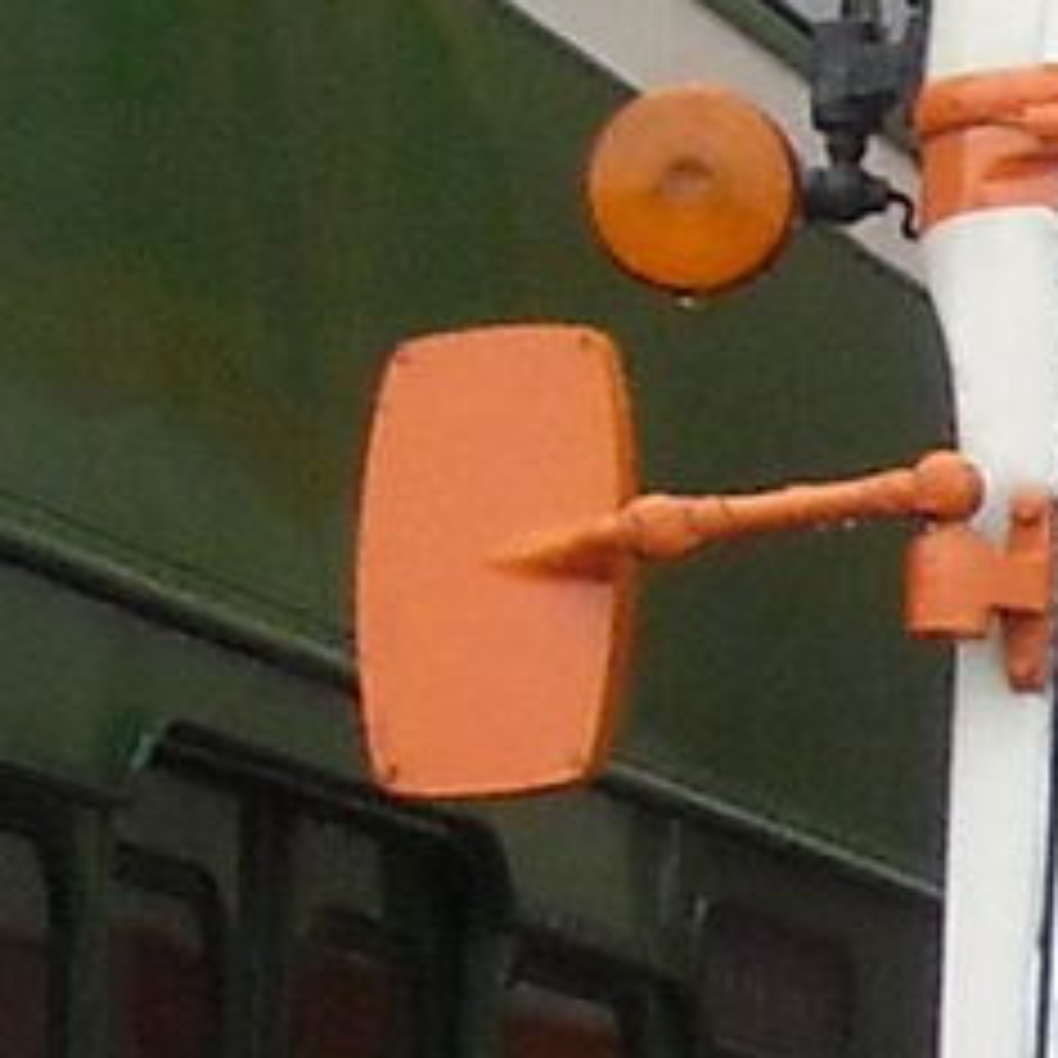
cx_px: 3278
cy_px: 1191
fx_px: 9717
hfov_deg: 5.8
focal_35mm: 281
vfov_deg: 6.2
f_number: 2.8
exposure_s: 1/250
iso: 168
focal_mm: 5.7
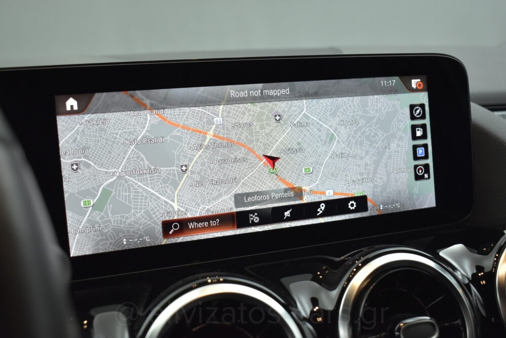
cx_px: 251
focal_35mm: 40
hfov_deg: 48.5
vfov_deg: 33.4
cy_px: 165
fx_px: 562
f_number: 4
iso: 1600
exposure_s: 1/100
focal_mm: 26
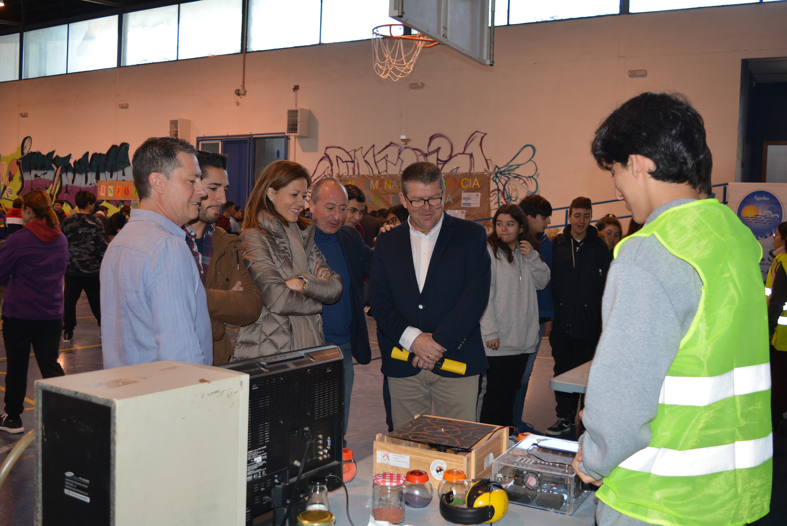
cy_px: 263
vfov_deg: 36.9
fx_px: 788
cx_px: 394
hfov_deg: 53.1
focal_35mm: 36
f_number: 4
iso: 400
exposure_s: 1/60
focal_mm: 24
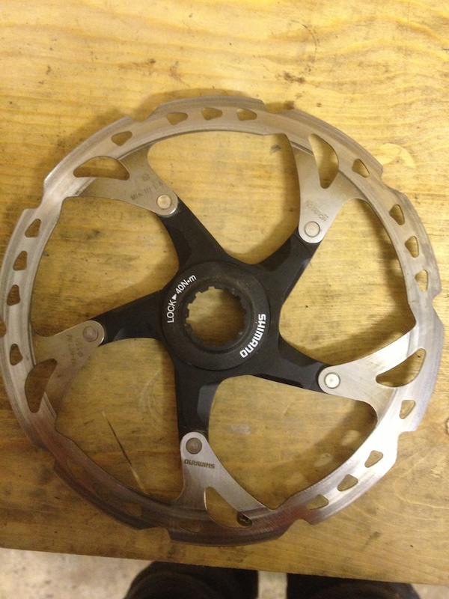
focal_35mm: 35
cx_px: 224
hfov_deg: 40.7
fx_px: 605
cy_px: 300
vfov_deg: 52.6
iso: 400
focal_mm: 4.28
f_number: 2.4
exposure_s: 1/15
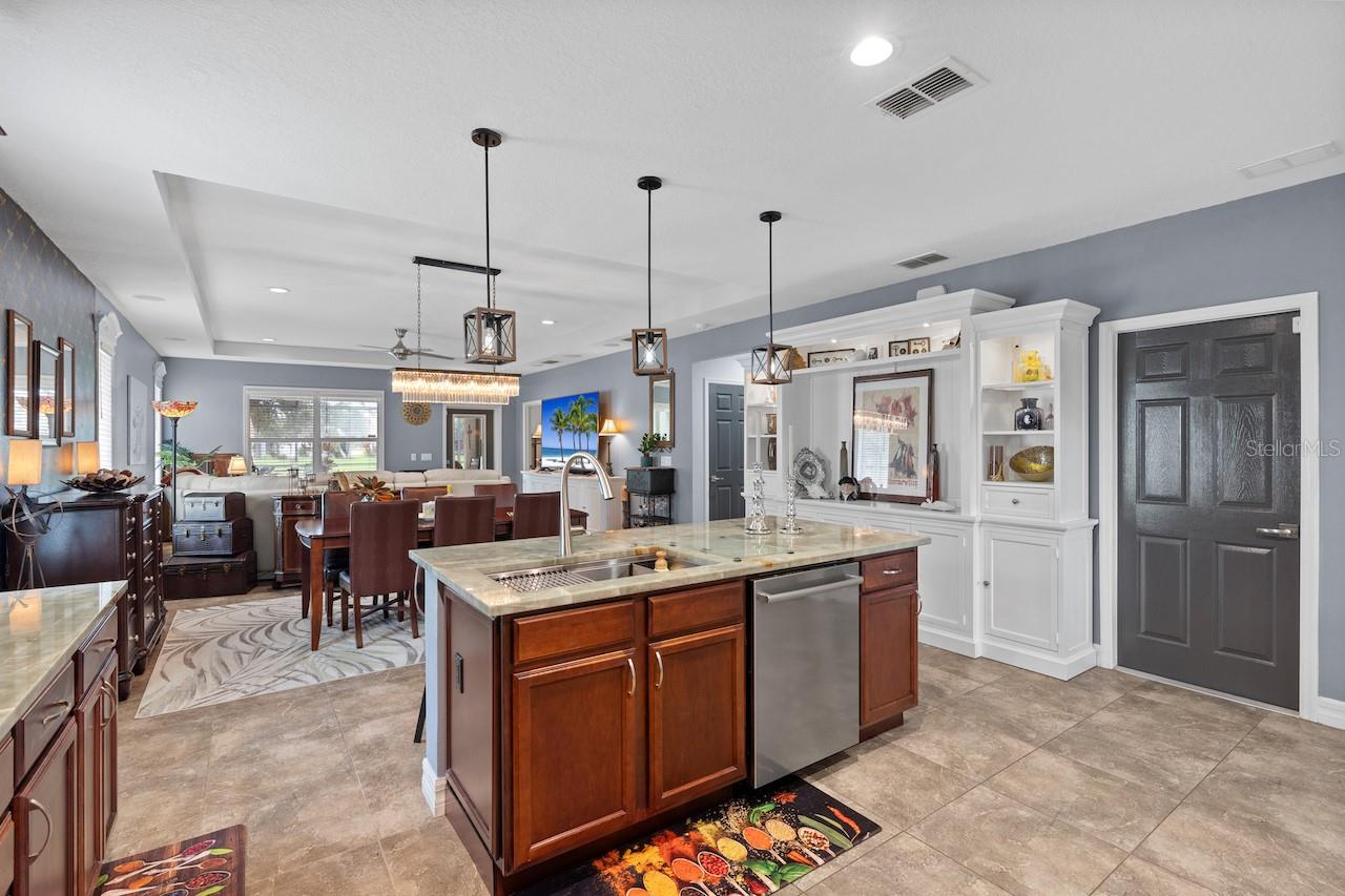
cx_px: 672
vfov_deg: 73.7
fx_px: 598
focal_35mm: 16
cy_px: 448
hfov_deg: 96.7
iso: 250
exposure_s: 1/1.25
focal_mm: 16
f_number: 9
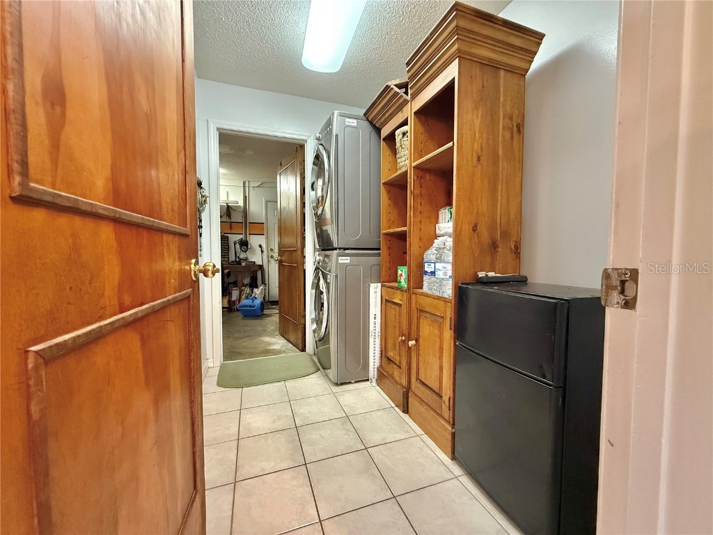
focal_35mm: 14
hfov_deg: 102.1
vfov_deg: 85.7
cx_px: 356
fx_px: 288
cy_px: 268
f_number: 2.2
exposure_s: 1/40
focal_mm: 2.22
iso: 1000
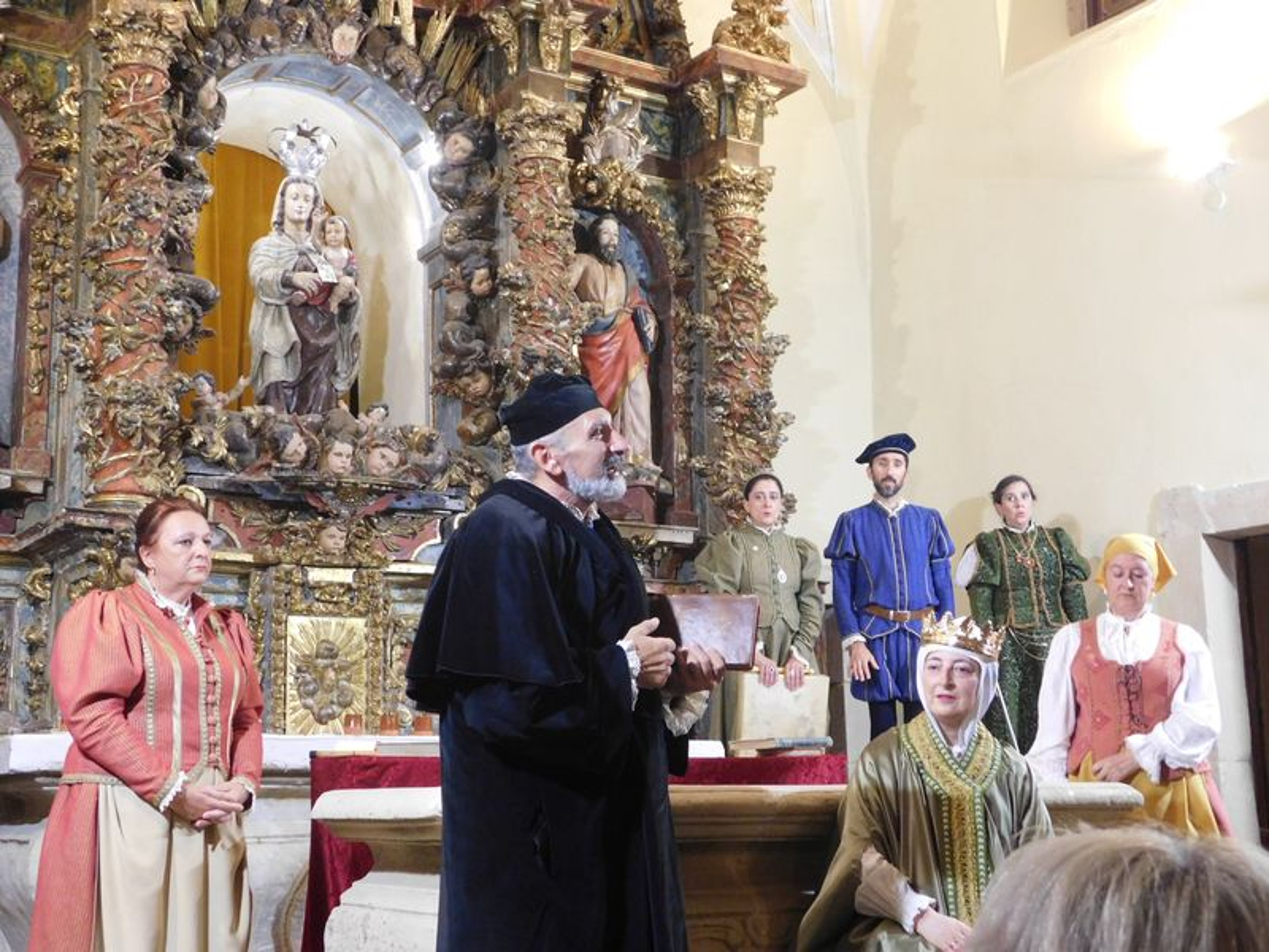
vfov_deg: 32.2
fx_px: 1650
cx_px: 634
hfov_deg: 42.1
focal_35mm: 45
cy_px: 476
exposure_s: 1/13
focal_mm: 8
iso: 400
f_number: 3.7
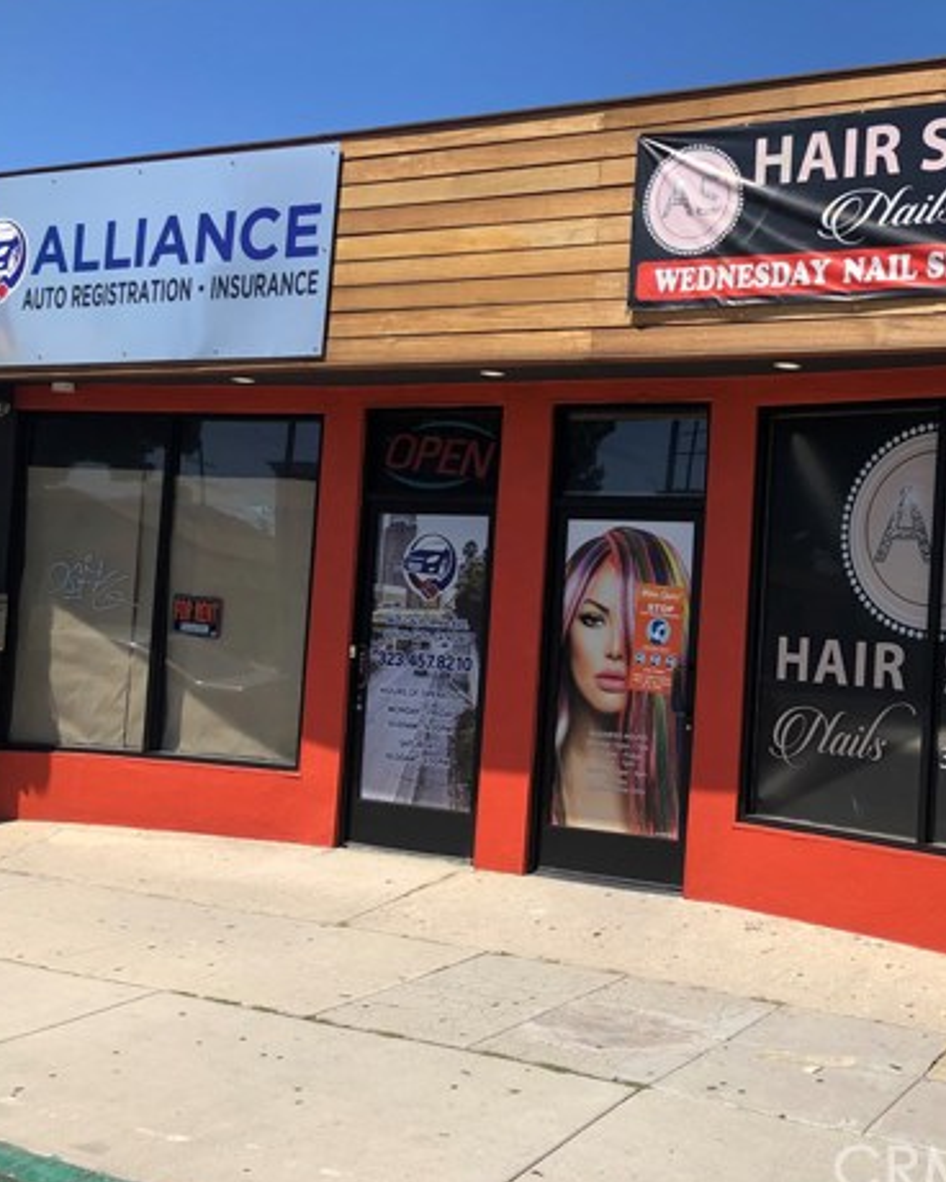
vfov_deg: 47.9
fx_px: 1330
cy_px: 588
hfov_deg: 37.8
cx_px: 748
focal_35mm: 38
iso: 20
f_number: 1.8
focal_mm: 4
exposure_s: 1/1946
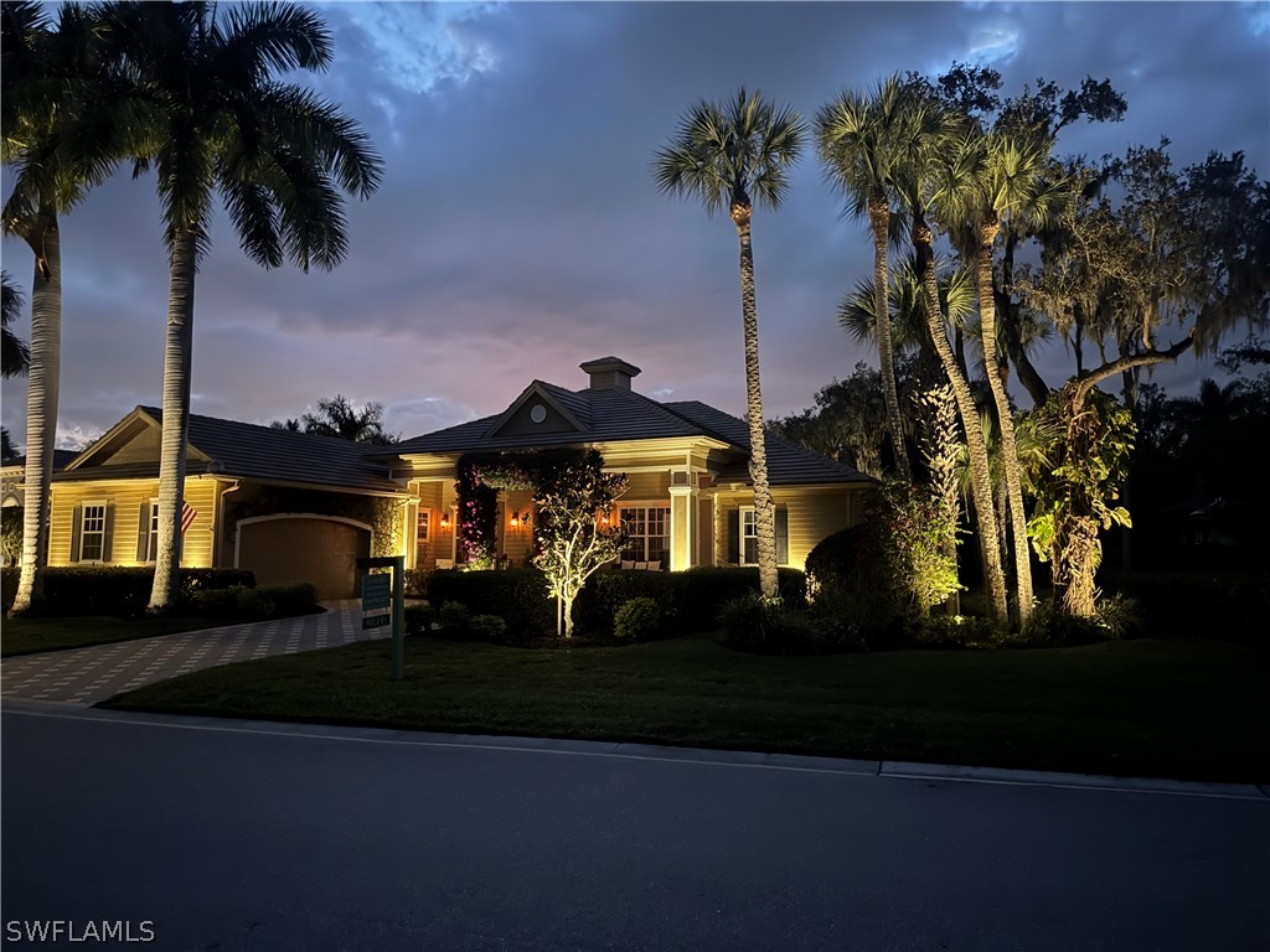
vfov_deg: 56.8
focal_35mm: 24
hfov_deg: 71.6
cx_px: 635
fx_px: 881
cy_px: 476
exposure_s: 1/11
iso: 1000
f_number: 1.78
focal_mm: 6.76
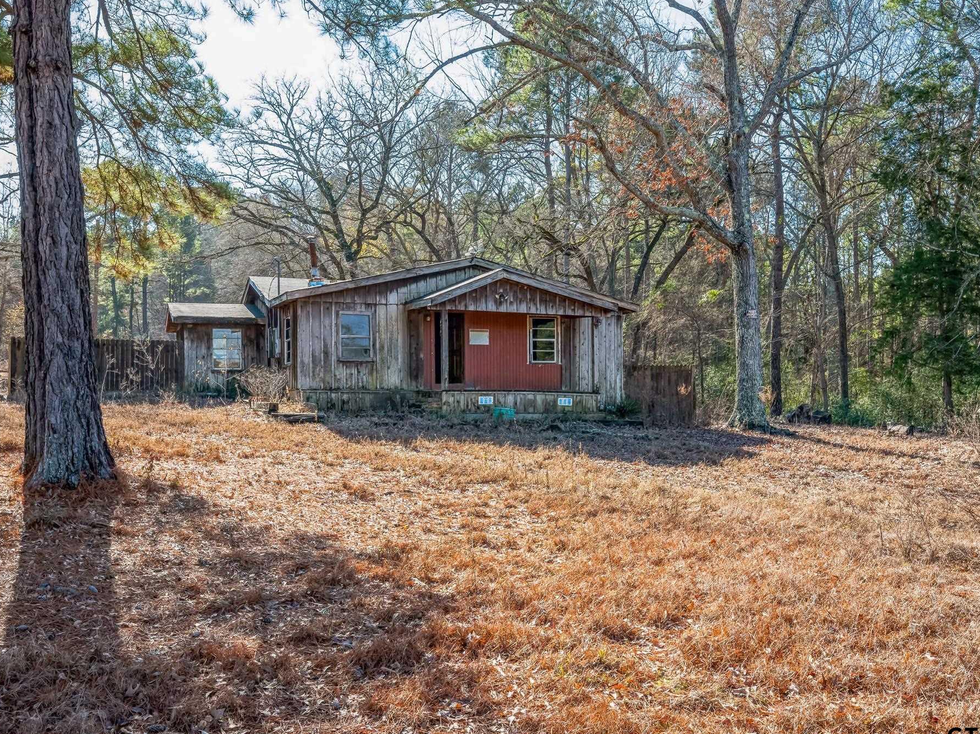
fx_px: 934
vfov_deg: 42.9
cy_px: 371
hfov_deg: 55.3
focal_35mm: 33
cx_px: 474
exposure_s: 1/100
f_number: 11
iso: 250
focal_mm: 30
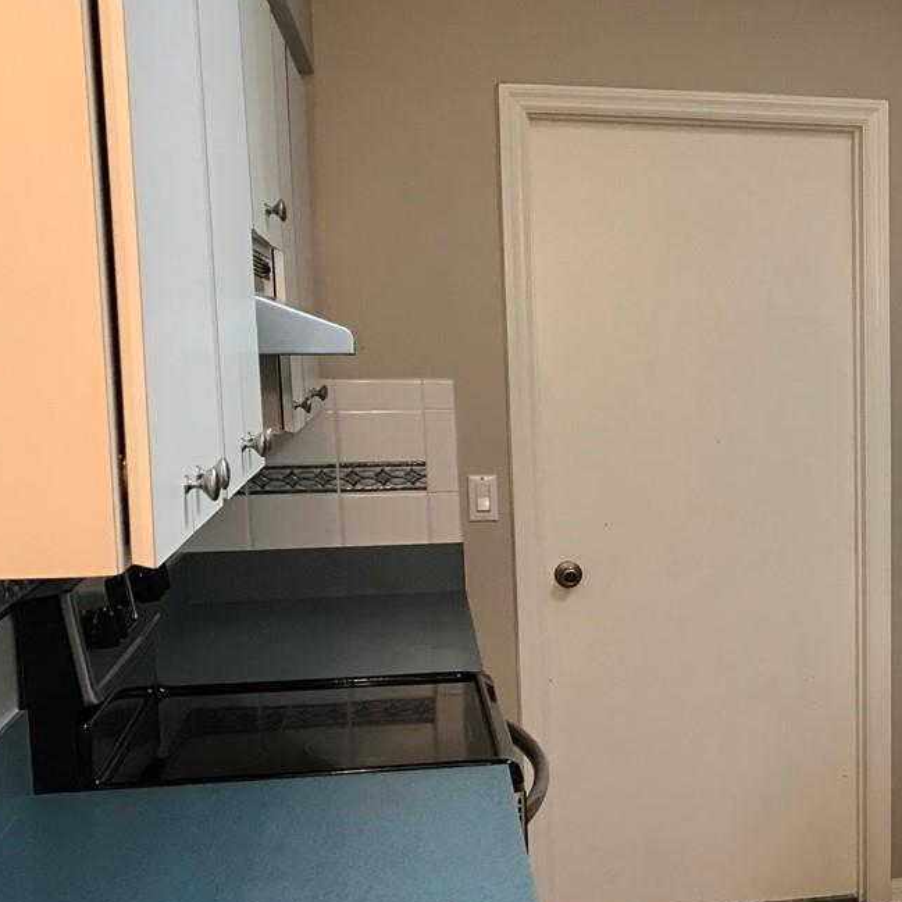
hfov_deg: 25.9
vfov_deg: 27.9
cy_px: 643
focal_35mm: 61
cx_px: 1003
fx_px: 1798
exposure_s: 1/15
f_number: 1.8
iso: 50
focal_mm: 3.99
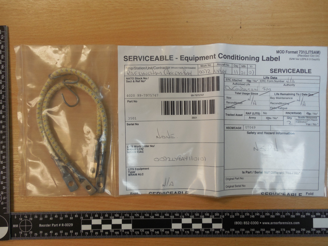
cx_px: 164
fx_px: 237
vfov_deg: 54.9
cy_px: 123
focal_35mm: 25
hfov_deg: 69.4
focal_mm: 4.5
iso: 160
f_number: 3.3
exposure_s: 1/30
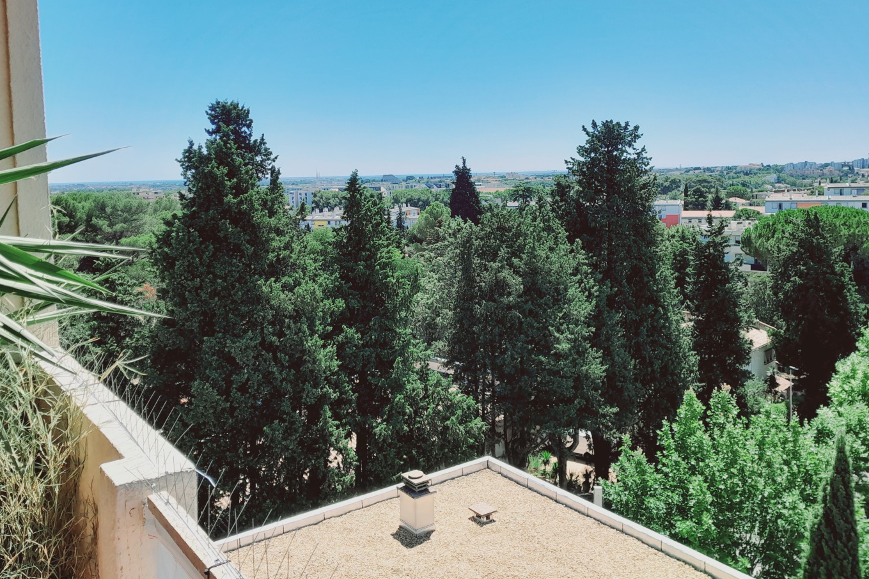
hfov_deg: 60.3
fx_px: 748
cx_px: 415
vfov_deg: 42.1
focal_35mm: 31
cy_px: 227
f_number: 1.8
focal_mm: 4
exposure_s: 1/613
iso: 40
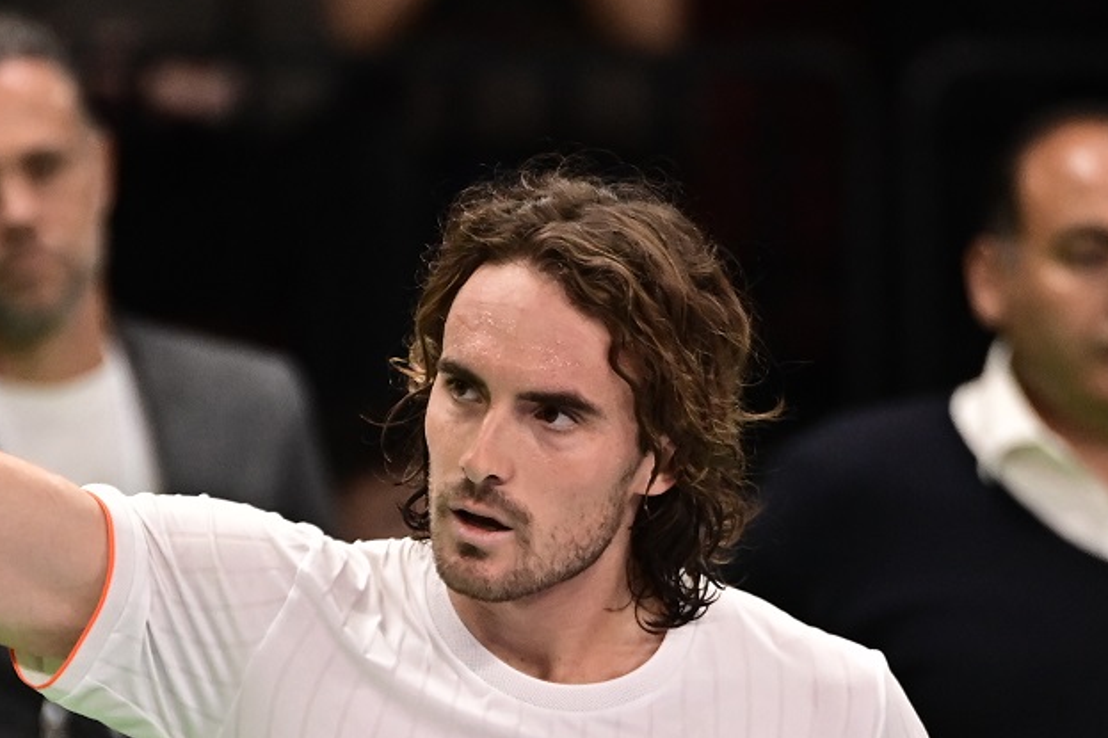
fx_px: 14522
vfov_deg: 2.9
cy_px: 422
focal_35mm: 472
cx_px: 391
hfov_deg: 4.4
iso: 2500
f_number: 3.2
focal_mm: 300
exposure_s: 1/2500
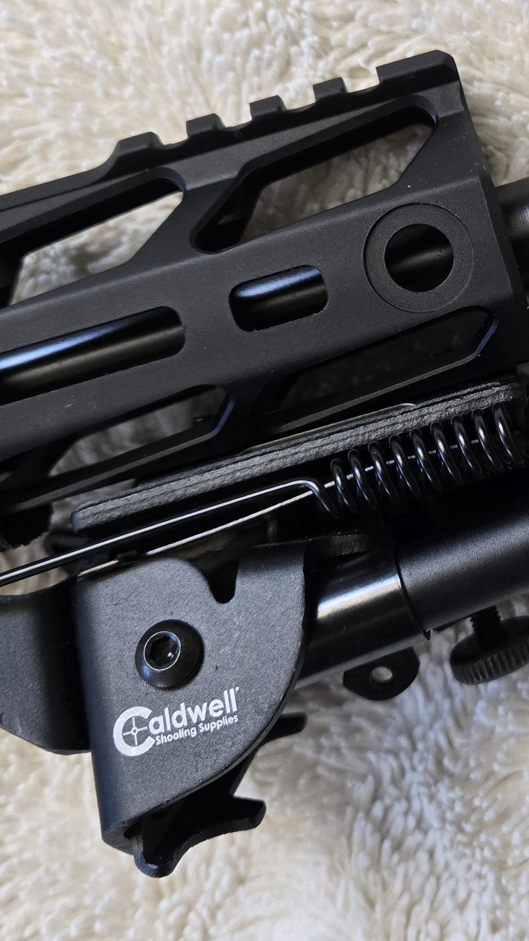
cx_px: 519
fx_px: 1172
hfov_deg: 24.4
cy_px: 318
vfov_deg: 43.1
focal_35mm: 47
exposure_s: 1/120
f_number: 1.8
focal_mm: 5.4
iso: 320
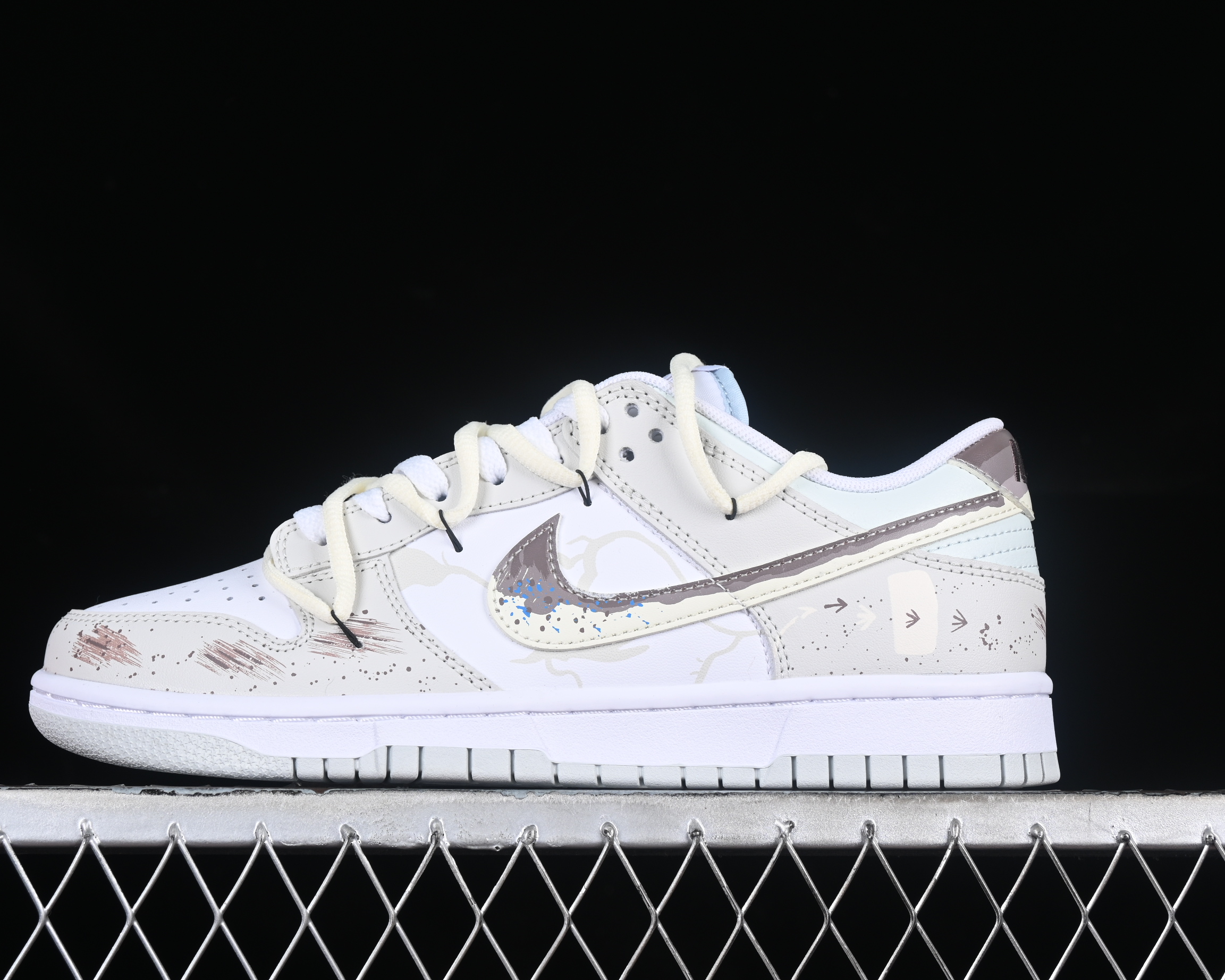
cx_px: 523
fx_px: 3082
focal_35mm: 85
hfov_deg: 22.5
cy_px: 490
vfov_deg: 18.1
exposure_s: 1/80
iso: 160
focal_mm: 50
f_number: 8
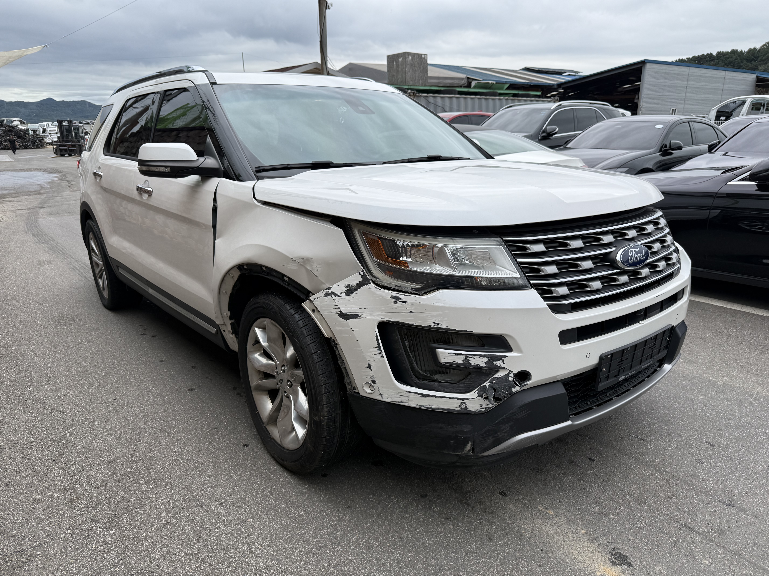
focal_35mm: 24
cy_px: 288
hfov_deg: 71.6
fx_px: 533
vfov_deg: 56.8
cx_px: 384
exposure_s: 1/1139
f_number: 1.78
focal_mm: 6.76
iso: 80
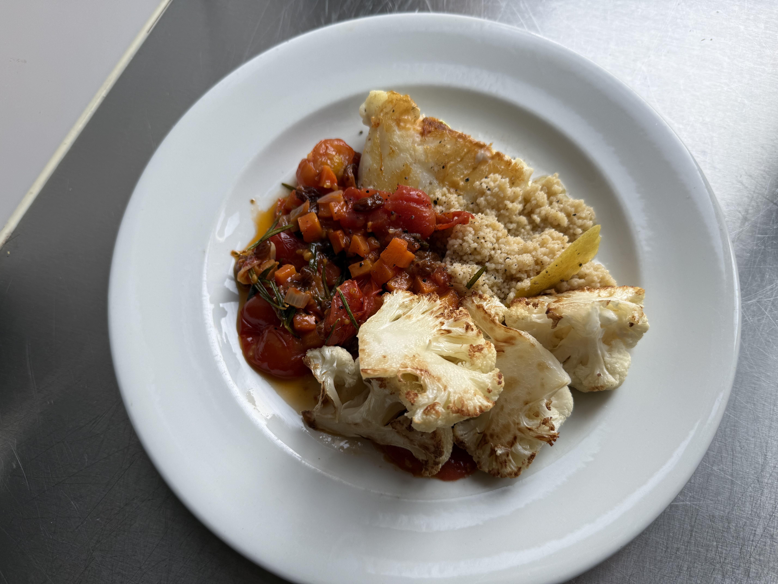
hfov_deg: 71.6
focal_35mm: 24
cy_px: 292
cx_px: 389
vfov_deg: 56.8
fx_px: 539
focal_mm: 6.76
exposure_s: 1/167
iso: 64
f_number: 1.78
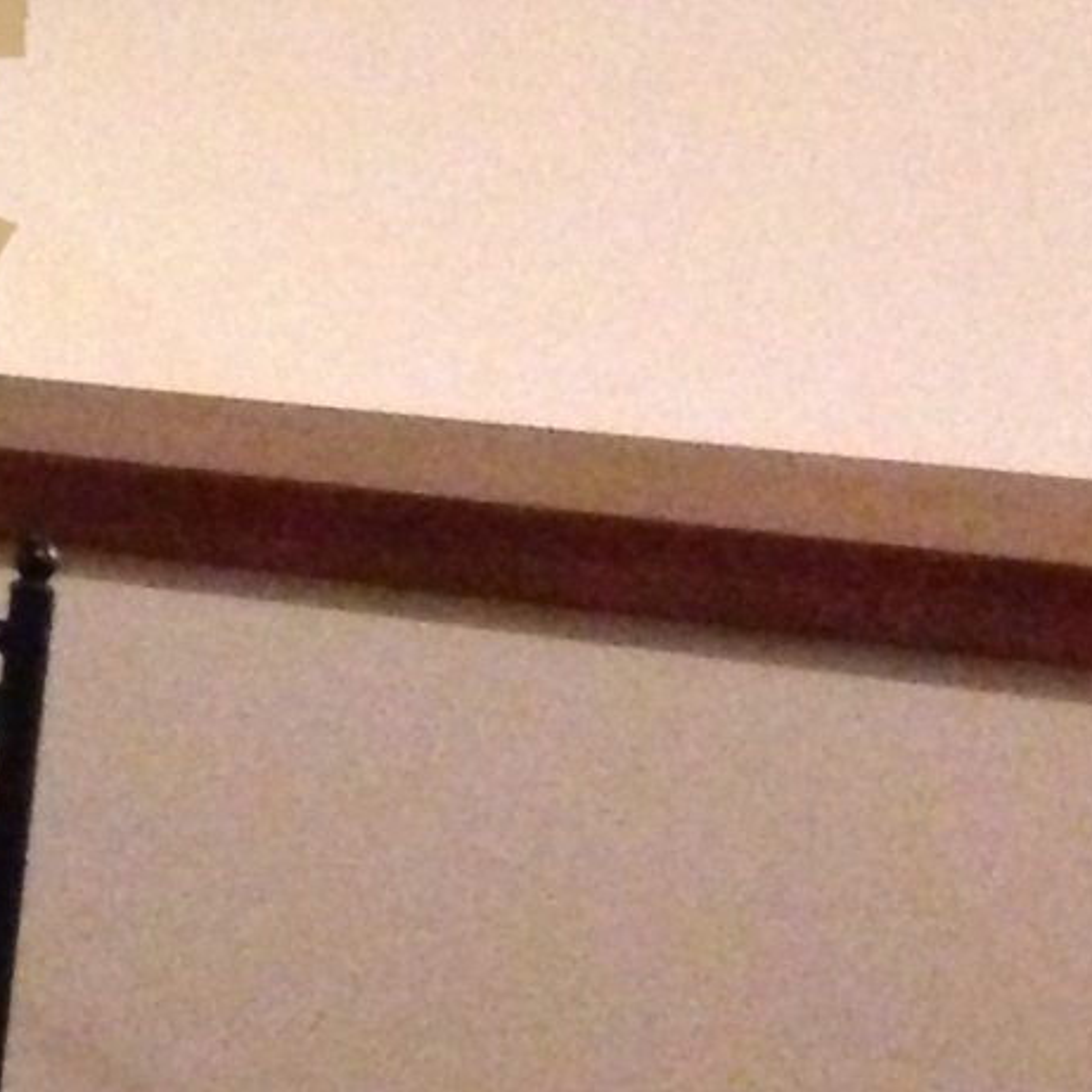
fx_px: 5782
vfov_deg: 10.4
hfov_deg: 9.6
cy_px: -609
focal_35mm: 162
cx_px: -1471
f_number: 2.4
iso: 800
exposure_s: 1/15
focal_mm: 4.12
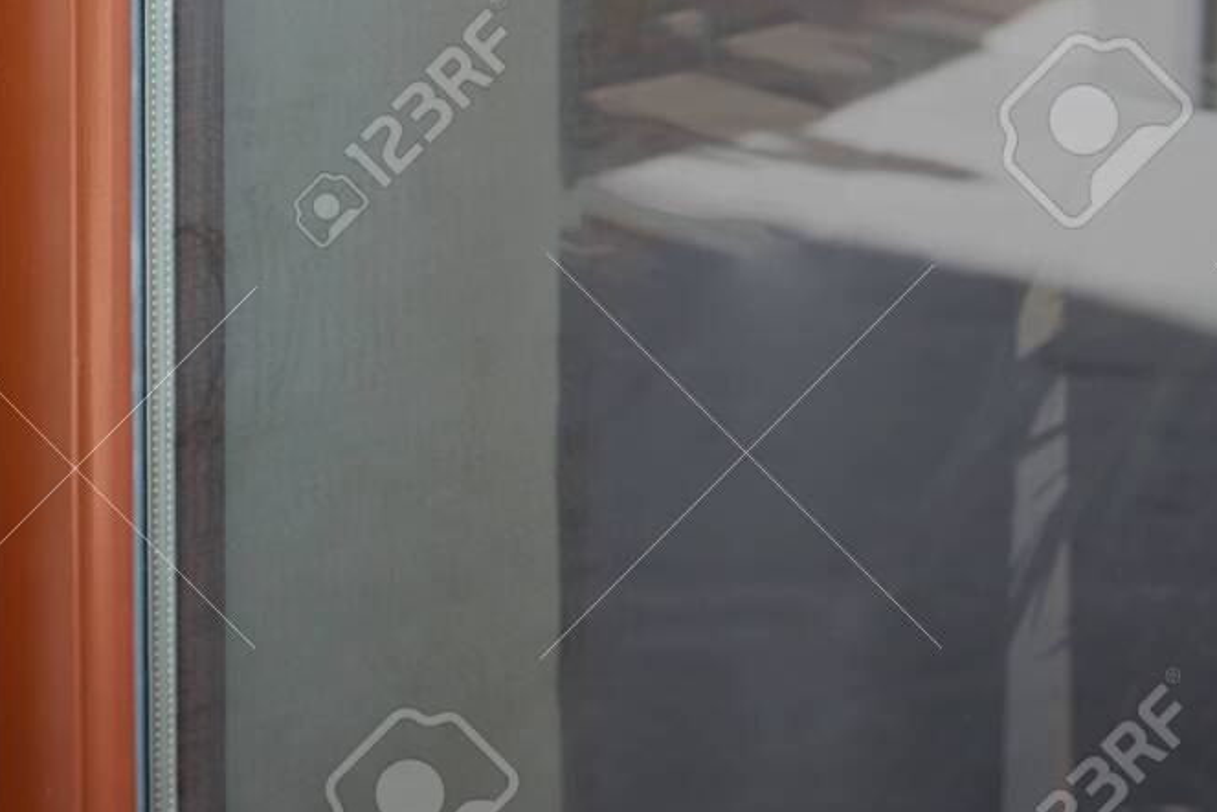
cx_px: 743
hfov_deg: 20.8
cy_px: 56
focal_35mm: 98
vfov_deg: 13.8
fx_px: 3313
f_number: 8
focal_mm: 50
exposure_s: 1/60
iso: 400
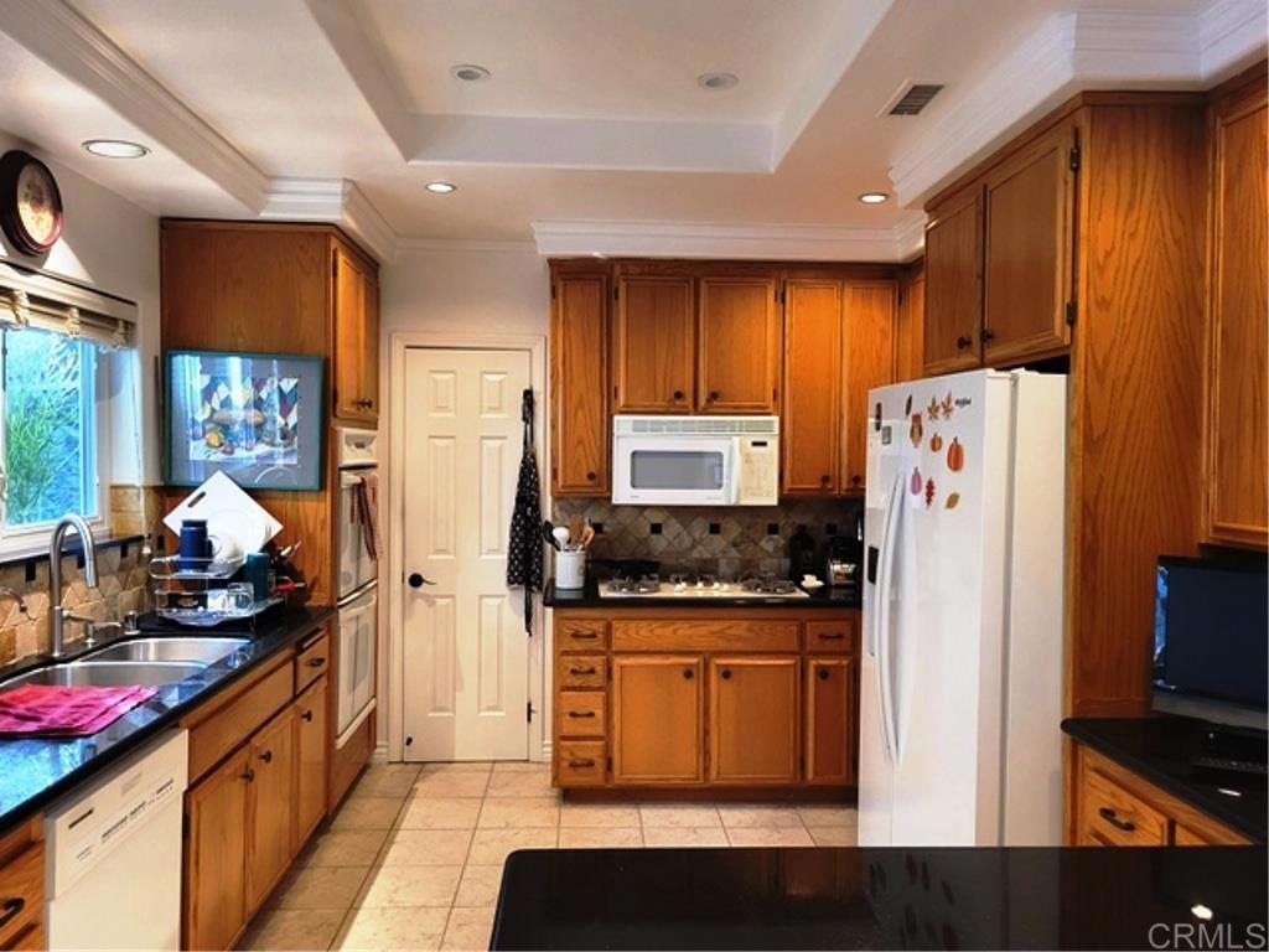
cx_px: 634
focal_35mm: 26
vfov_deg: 53.1
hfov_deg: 67.3
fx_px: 953
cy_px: 476
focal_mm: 5.4
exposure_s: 1/50
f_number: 1.8
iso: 250
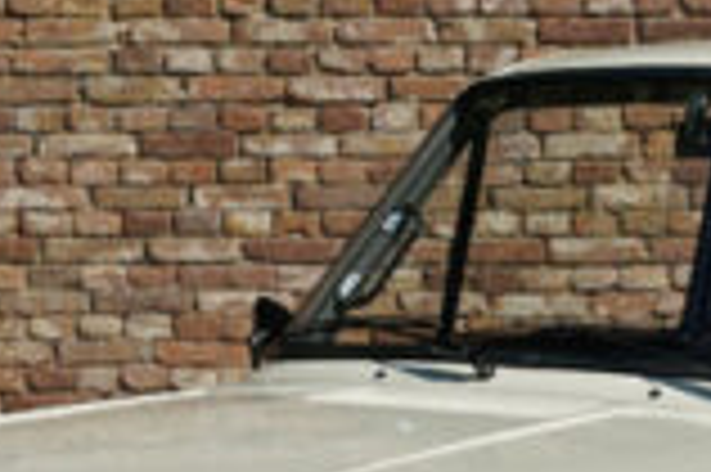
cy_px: 490
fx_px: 4289
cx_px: 702
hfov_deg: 9.4
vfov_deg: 6.3
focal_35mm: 217
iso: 100
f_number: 5.6
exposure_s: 1/320
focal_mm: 57.1
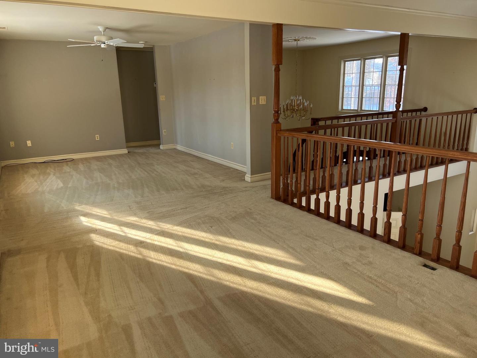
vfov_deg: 53.1
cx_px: 238
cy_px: 179
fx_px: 358
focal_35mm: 26
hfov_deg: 67.3
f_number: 1.5
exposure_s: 1/206
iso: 50
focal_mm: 5.7
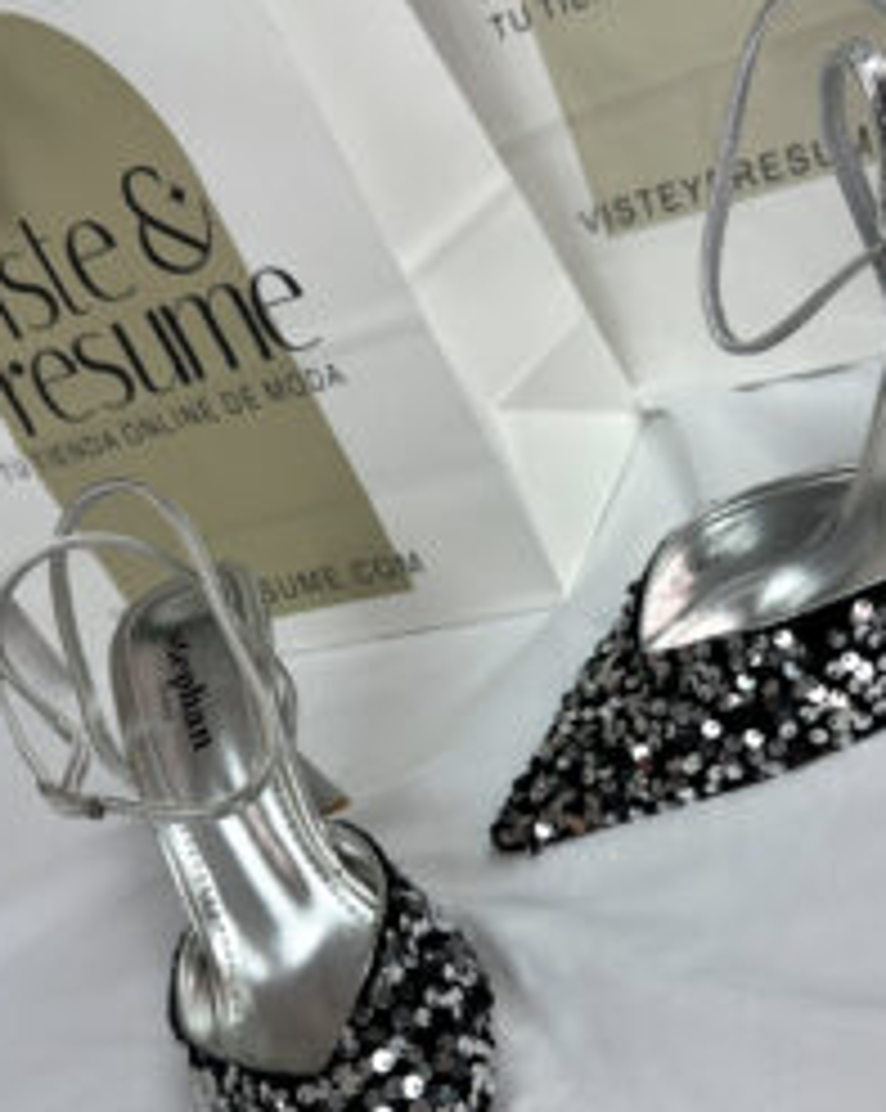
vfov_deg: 47.6
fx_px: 1248
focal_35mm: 38
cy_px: 680
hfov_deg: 38.9
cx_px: 540
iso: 64
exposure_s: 1/100
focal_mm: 6.86
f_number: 1.8
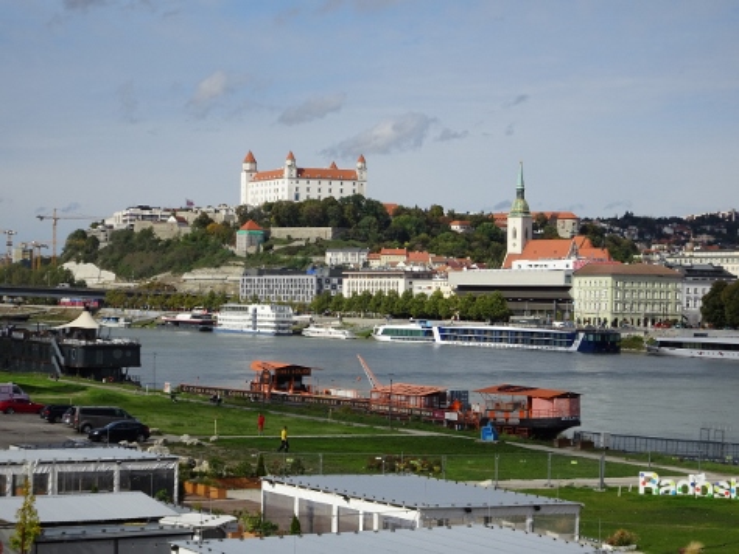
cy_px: 277
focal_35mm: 83
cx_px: 370
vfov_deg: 17.8
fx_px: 1771
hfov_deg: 23.6
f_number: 5
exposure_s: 1/800
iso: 80
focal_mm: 14.12
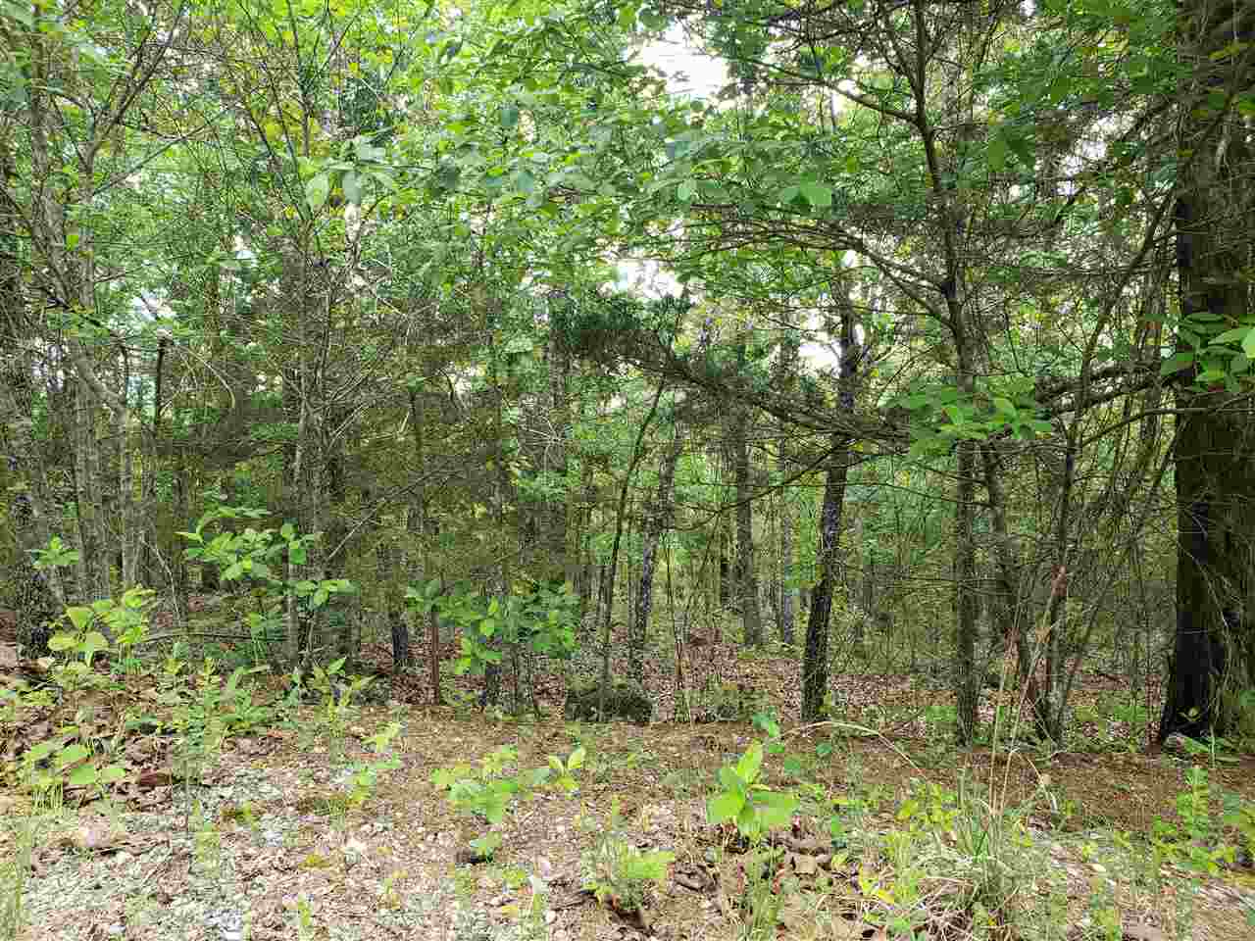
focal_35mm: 26
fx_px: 943
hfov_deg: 67.3
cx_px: 628
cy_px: 470
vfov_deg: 53.1
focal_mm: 4.3
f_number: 2.4
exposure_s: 1/50
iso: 50
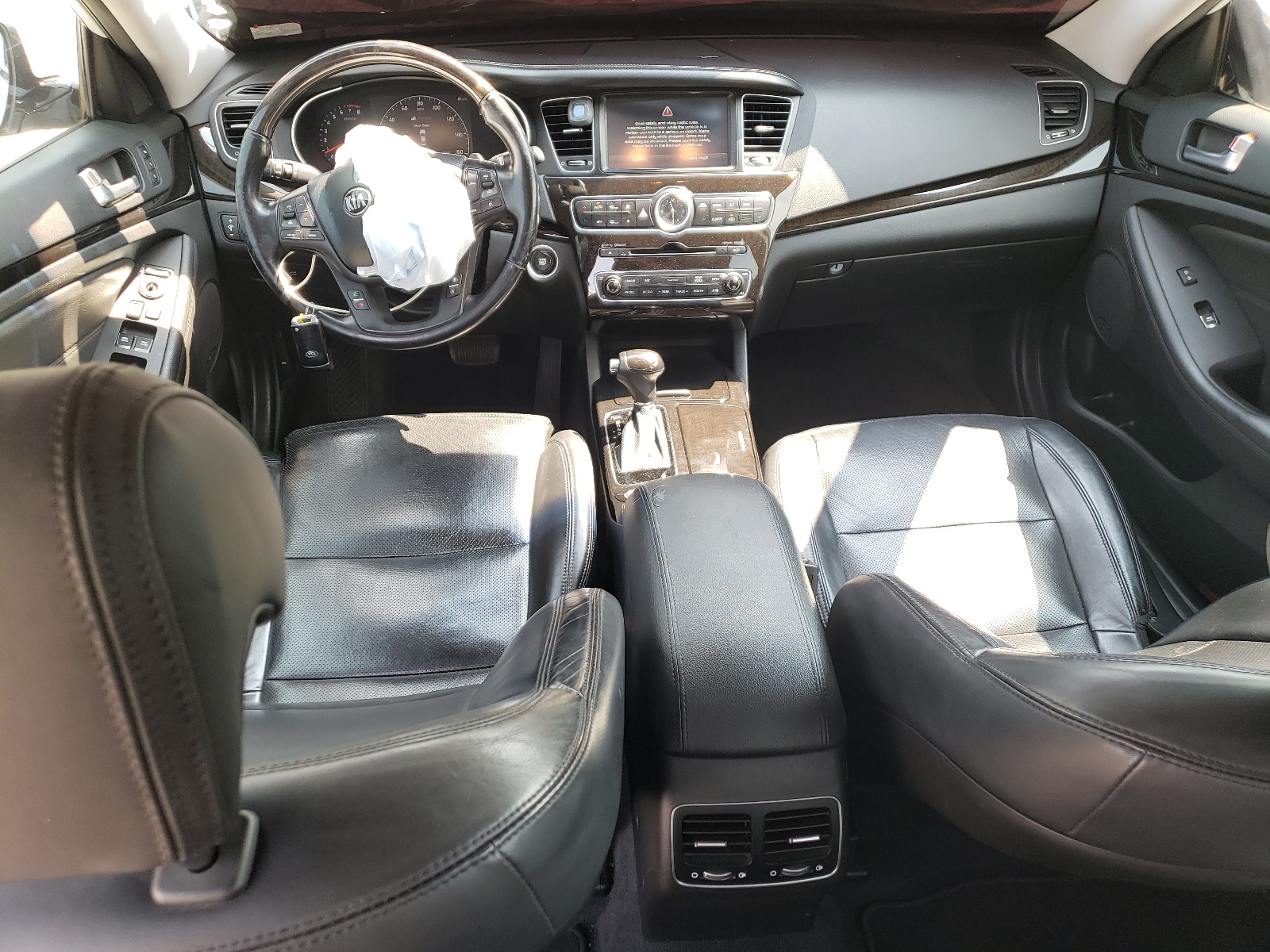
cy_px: 476
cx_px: 635
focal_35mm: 26
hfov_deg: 67.3
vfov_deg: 53.1
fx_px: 954
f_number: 1.5
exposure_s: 1/100
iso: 57
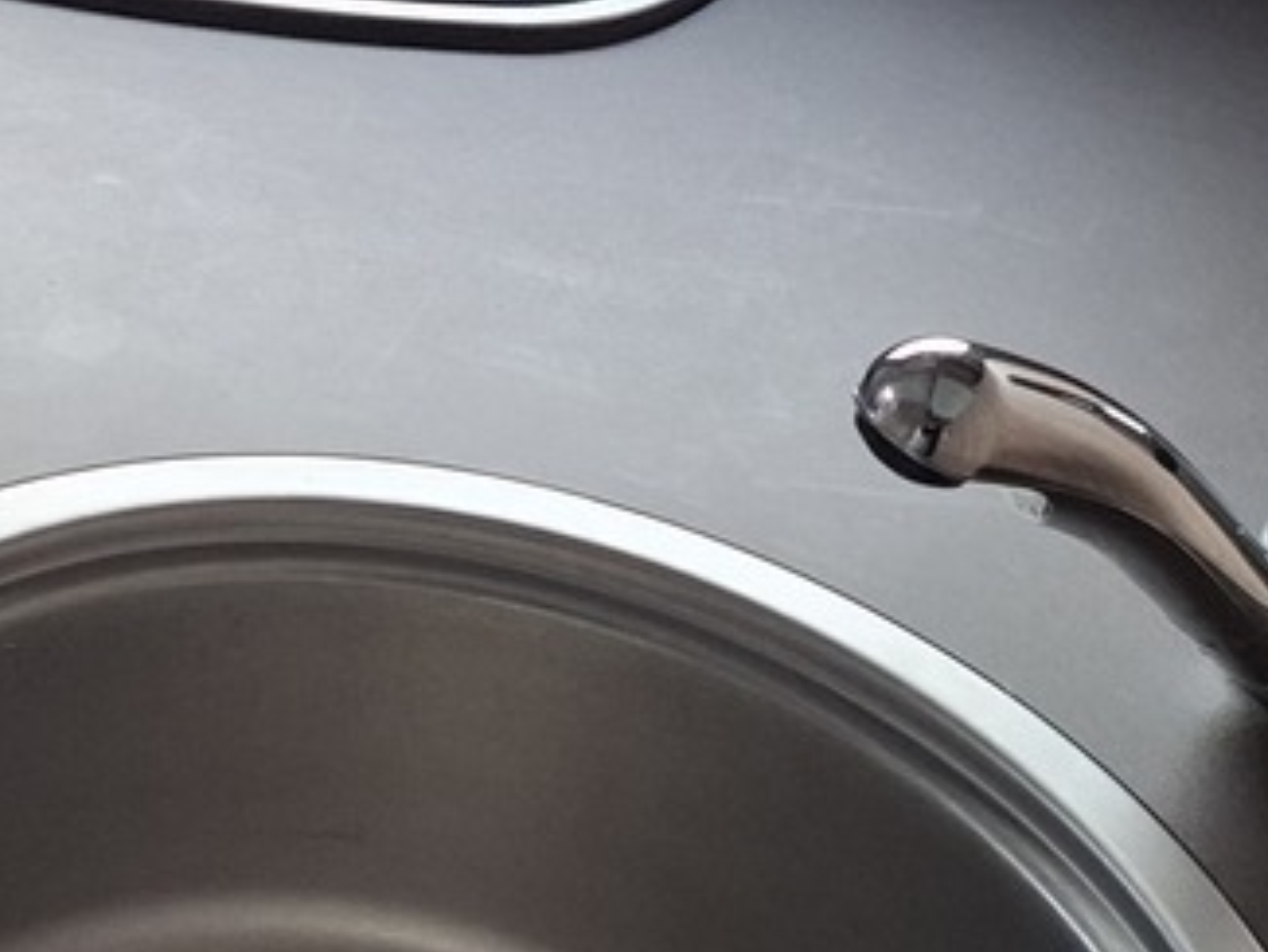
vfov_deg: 14.4
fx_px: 3738
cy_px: 133
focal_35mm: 102
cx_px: -265
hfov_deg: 18.2
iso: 250
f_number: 1.8
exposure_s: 1/100
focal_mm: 5.54
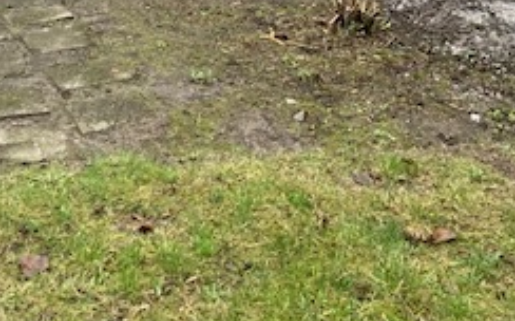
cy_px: -296
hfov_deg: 26.1
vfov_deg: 14.3
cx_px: 120
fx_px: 1094
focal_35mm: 78
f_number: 1.8
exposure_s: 1/121
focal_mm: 3.99
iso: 25
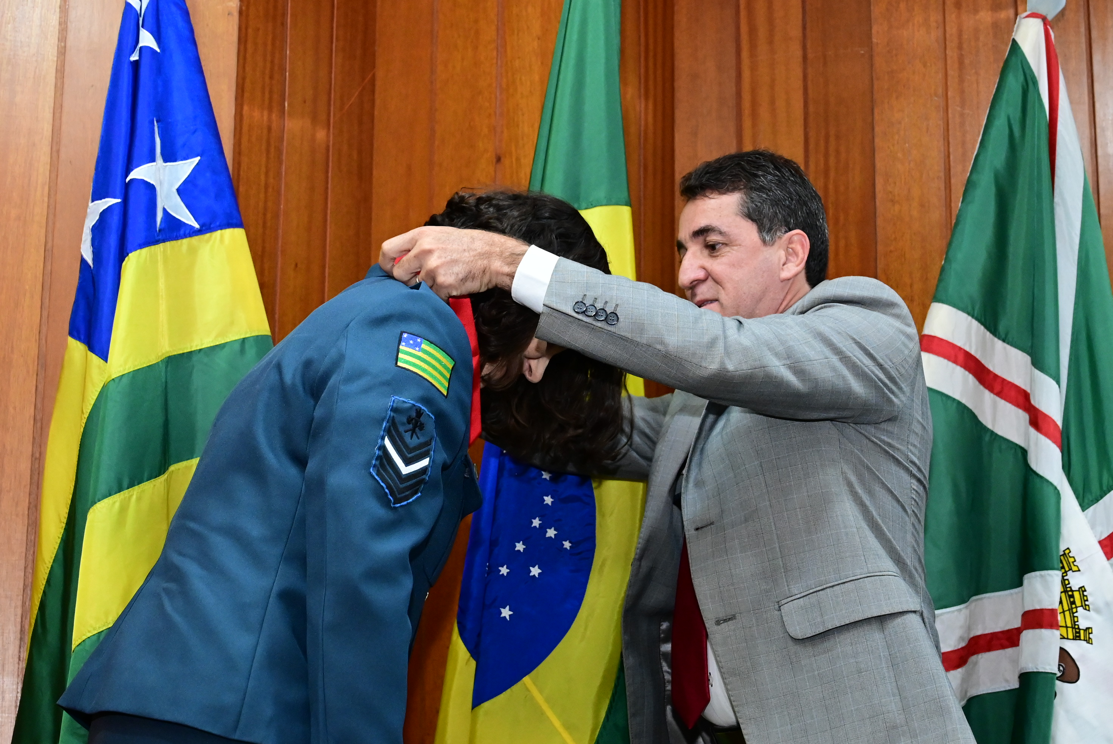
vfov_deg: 21.3
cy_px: 372
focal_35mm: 64
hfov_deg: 31.4
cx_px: 556
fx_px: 1980
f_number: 4.5
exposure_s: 1/125
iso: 4000
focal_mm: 43
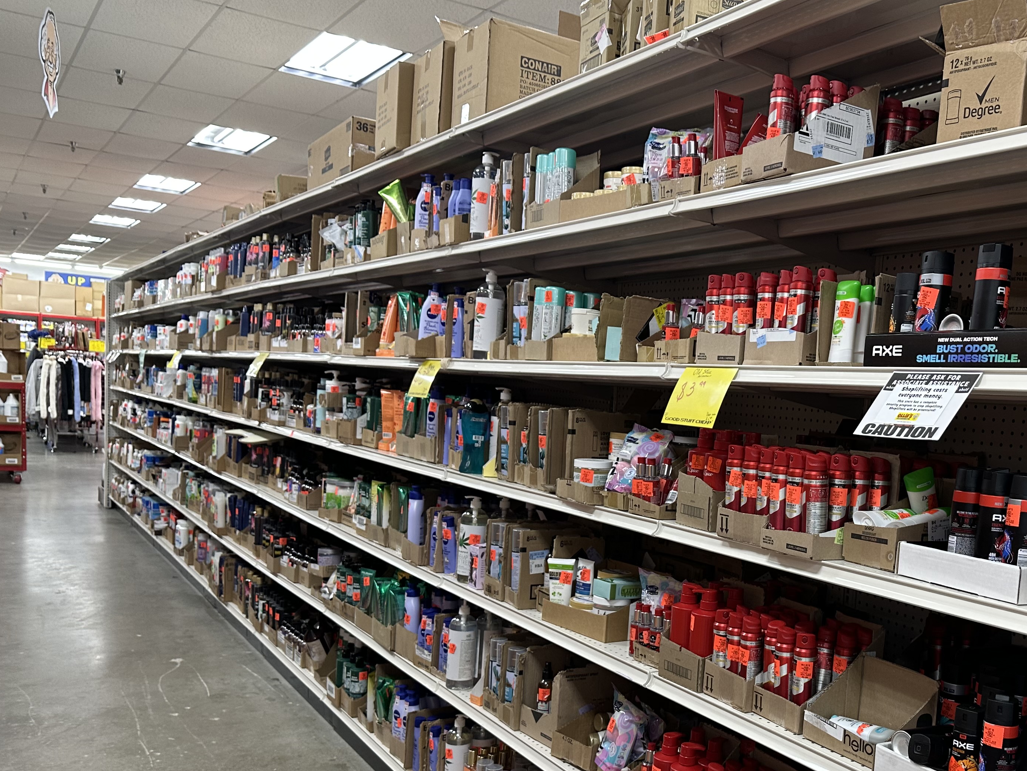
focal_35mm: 35
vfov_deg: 40.1
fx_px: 1038
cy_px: 526
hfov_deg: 51.1
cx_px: 730
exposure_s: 1/60
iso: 125
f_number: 1.78
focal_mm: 6.86
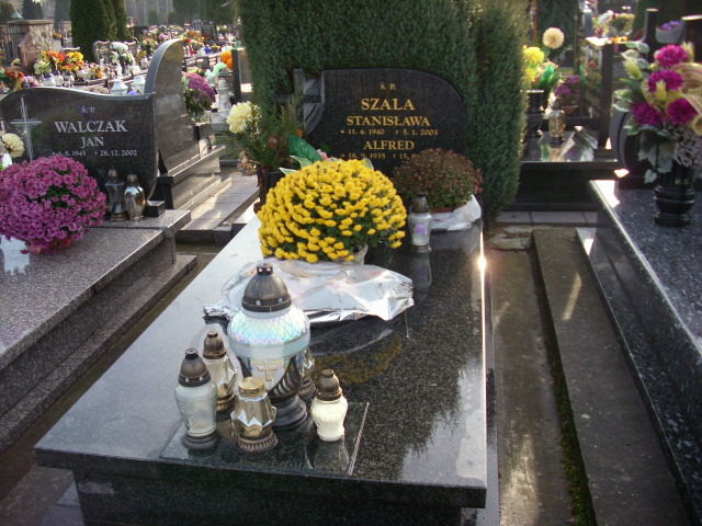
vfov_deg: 38.7
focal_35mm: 37
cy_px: 263
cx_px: 351
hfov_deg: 50.1
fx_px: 750
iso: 50
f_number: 2.8
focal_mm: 6.2
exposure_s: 1/260
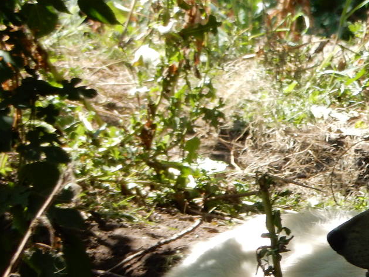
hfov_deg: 1.4
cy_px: 207
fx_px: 14857
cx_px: 380
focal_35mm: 1394
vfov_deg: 1.1
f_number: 6.3
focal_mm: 99
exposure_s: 1/125
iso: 160
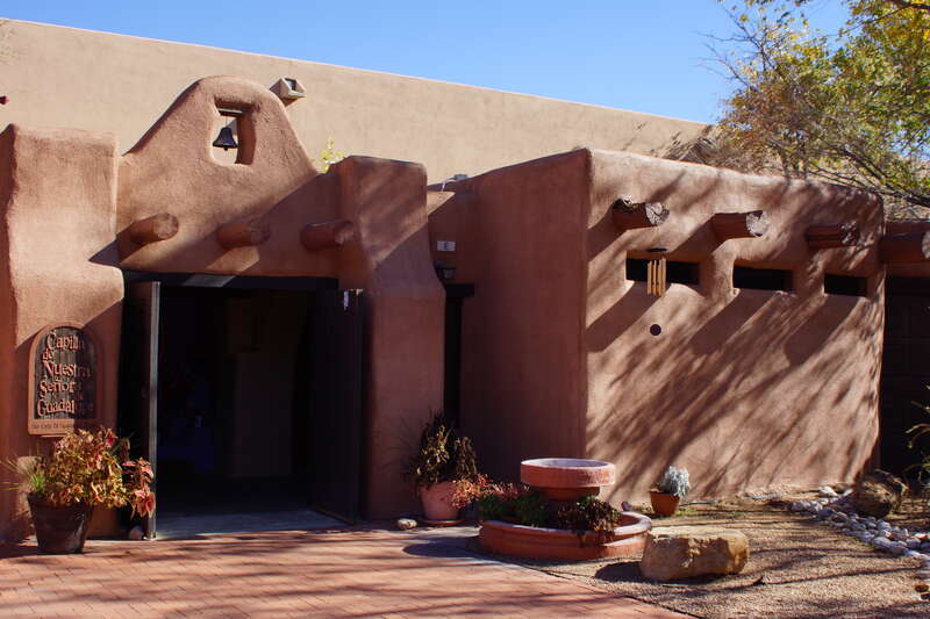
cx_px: 465
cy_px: 310
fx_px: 1085
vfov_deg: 31.9
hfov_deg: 46.4
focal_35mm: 42
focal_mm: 28
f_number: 11
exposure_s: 1/100
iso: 100
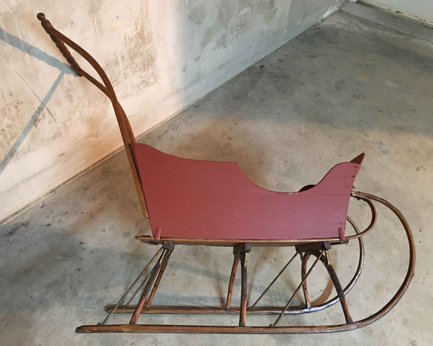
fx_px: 397
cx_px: 229
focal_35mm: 31
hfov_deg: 57.1
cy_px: 169
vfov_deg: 47.1
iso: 160
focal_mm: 4.15
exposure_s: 1/8
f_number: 2.2
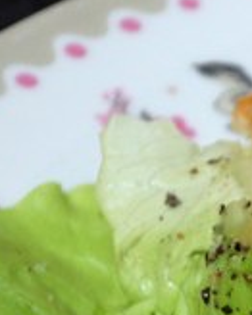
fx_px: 5142
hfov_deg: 2.8
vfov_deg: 3.5
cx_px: 723
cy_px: 361
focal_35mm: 551
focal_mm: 80
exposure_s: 1/50
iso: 400
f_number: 5.6
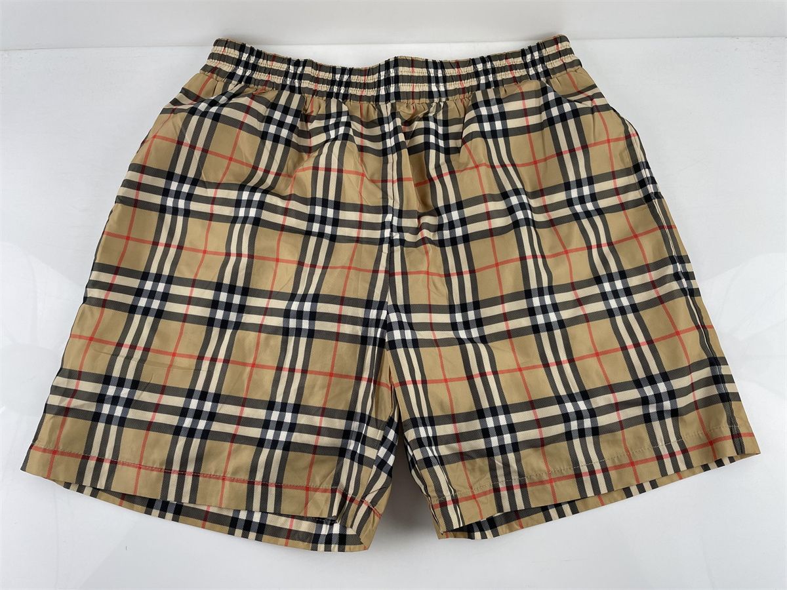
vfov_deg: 53.1
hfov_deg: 67.3
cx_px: 394
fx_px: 591
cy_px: 295
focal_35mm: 26
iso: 32
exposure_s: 1/210
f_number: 1.6
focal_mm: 4.2
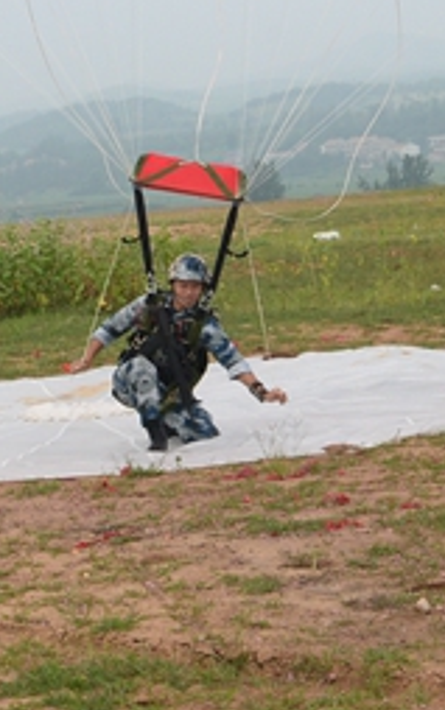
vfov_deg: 15.1
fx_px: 2655
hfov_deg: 9.6
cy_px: 88
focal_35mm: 137
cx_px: 176
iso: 1000
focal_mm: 45
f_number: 7.1
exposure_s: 1/2000
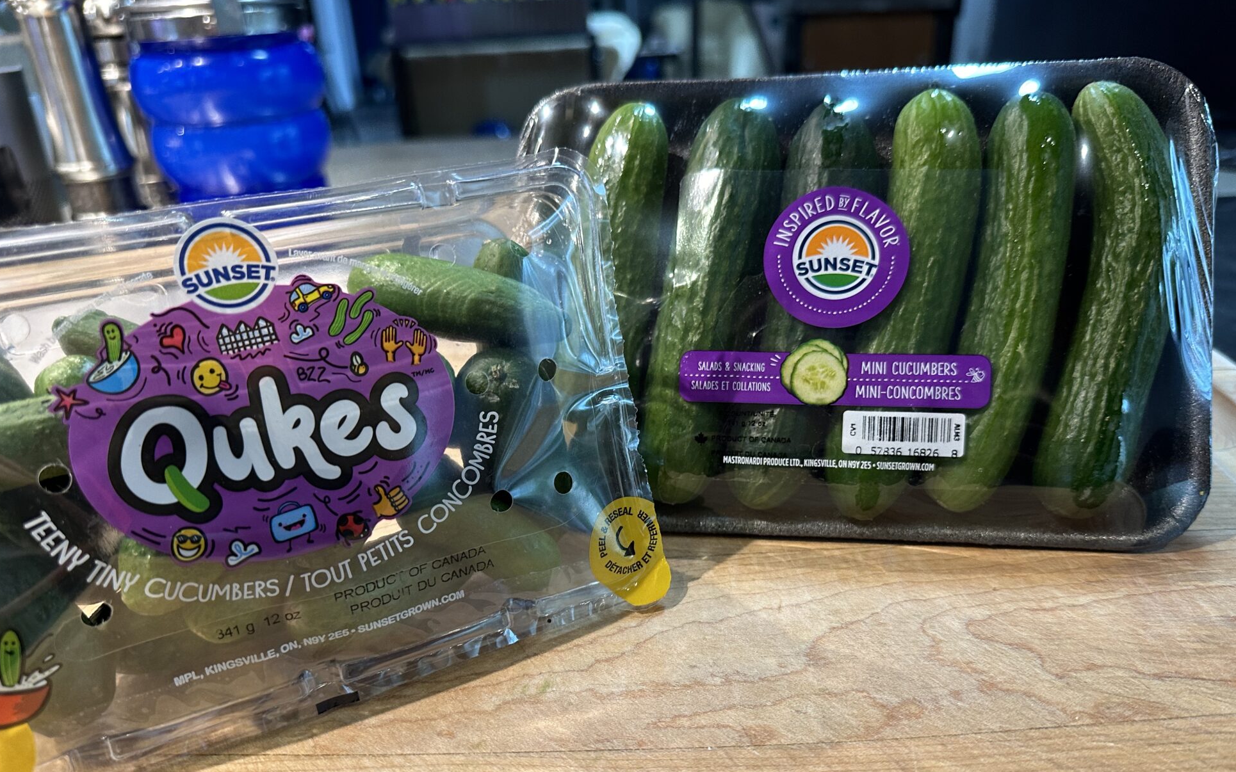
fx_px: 909
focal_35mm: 27
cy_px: 465
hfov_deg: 68.4
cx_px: 646
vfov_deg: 45.7
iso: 200
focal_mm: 6.86
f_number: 1.78
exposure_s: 1/60
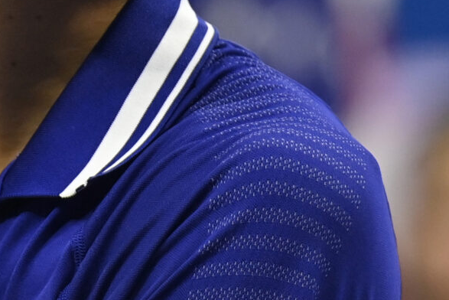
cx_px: -126
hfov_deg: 1.6
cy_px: -142
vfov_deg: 1.1
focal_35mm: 1308
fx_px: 16321
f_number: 4
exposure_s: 1/1000
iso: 2000
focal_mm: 300
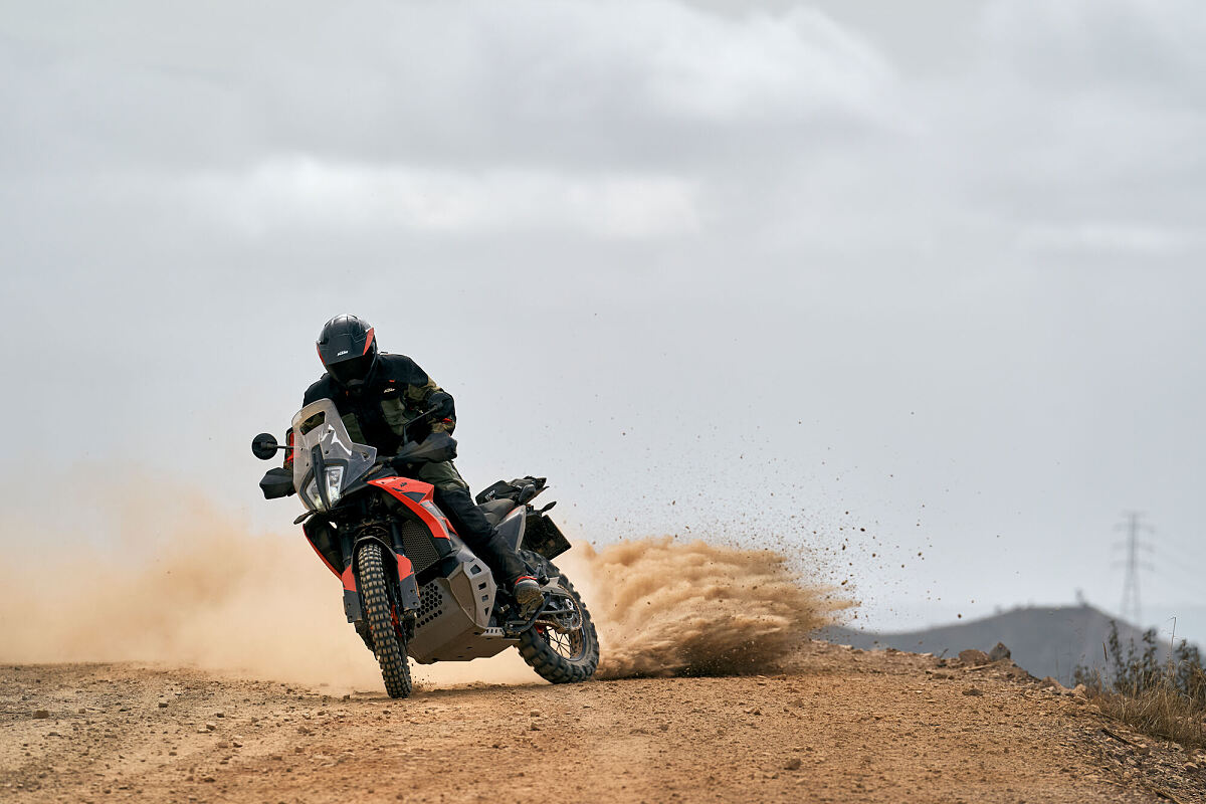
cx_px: 603
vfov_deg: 6.9
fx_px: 6699
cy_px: 402
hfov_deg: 10.3
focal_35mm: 200
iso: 160
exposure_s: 1/1600
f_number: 5
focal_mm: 200
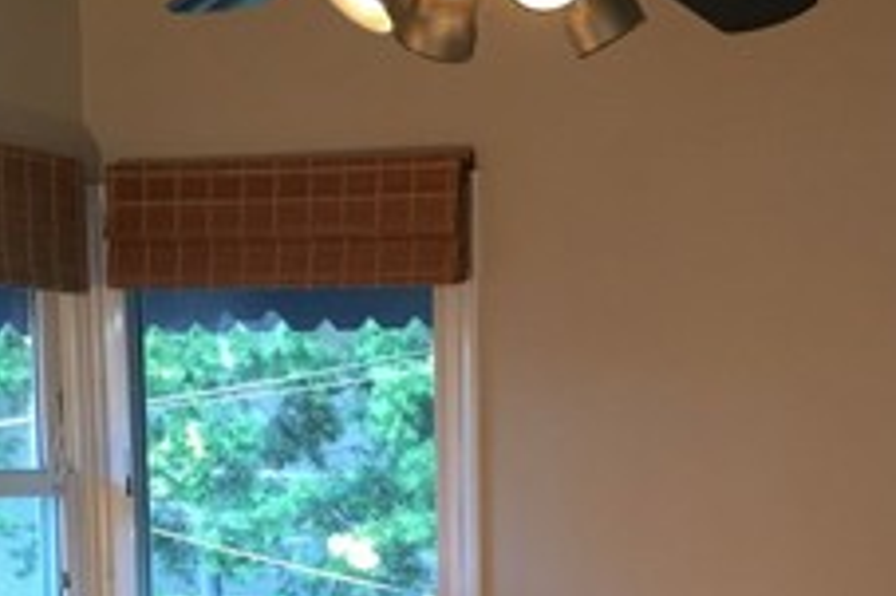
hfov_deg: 23.6
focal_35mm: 85
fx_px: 2114
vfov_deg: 15.4
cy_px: 726
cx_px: 722
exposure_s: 1/15
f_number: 2.2
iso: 40
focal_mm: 4.15
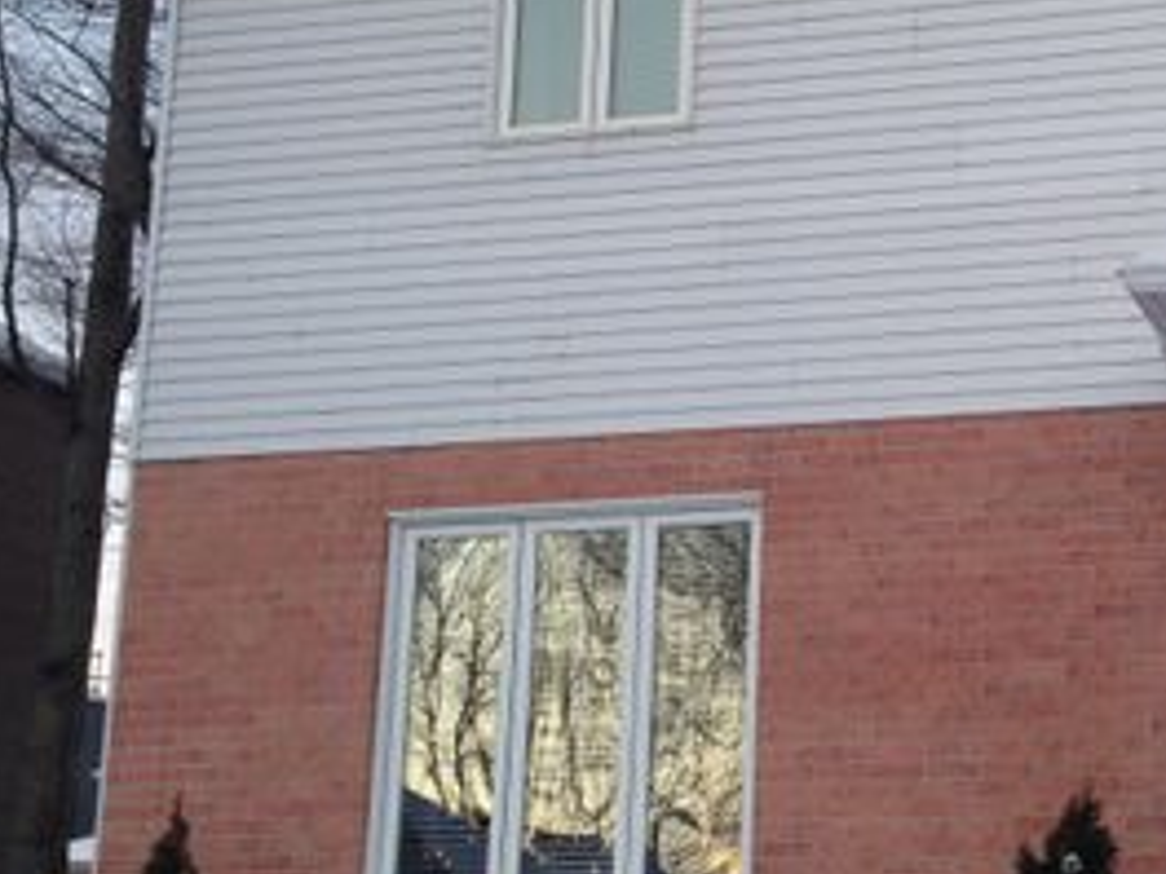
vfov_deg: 19.6
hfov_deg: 25.1
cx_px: 1078
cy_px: 397
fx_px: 2526
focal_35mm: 75
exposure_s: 1/60
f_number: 2.4
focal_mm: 4.12
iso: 50
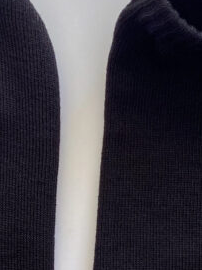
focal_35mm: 90
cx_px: 77
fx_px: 701
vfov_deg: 21.5
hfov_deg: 16.4
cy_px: 212
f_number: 1.8
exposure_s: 1/120
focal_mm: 4.25
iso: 50
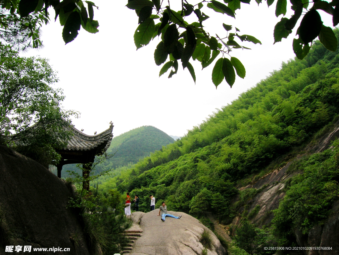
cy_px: 128
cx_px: 170
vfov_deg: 41.8
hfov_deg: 54.0
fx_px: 333
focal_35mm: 34
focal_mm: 5.7
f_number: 4.9
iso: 50
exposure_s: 1/87.5
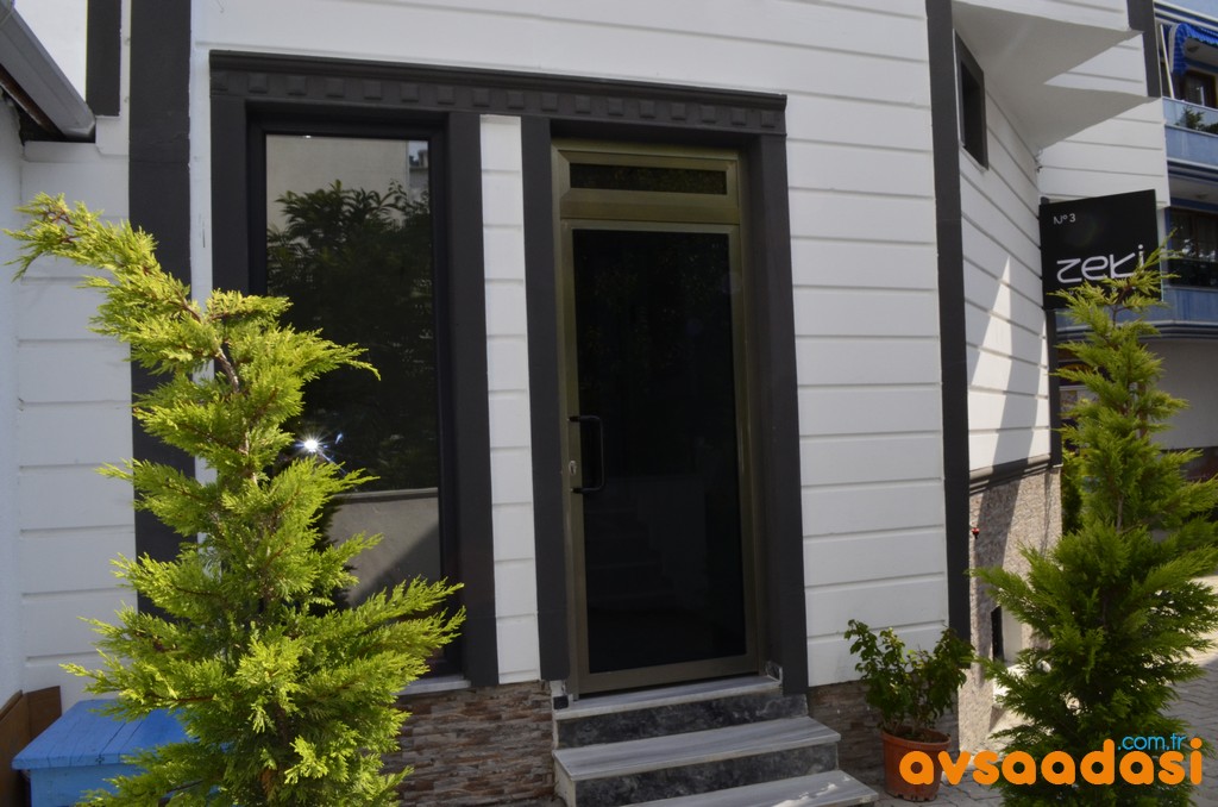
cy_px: 404
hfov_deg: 67.5
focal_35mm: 27
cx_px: 609
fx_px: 912
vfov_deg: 47.7
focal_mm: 18
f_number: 22
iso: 900
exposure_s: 1/200
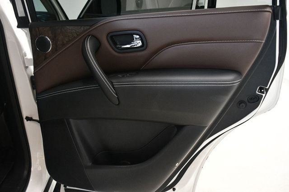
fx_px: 241
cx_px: 144
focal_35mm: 30
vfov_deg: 43.6
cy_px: 96
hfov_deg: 62.0
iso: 3200
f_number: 3.5
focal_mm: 20
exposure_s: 1/80
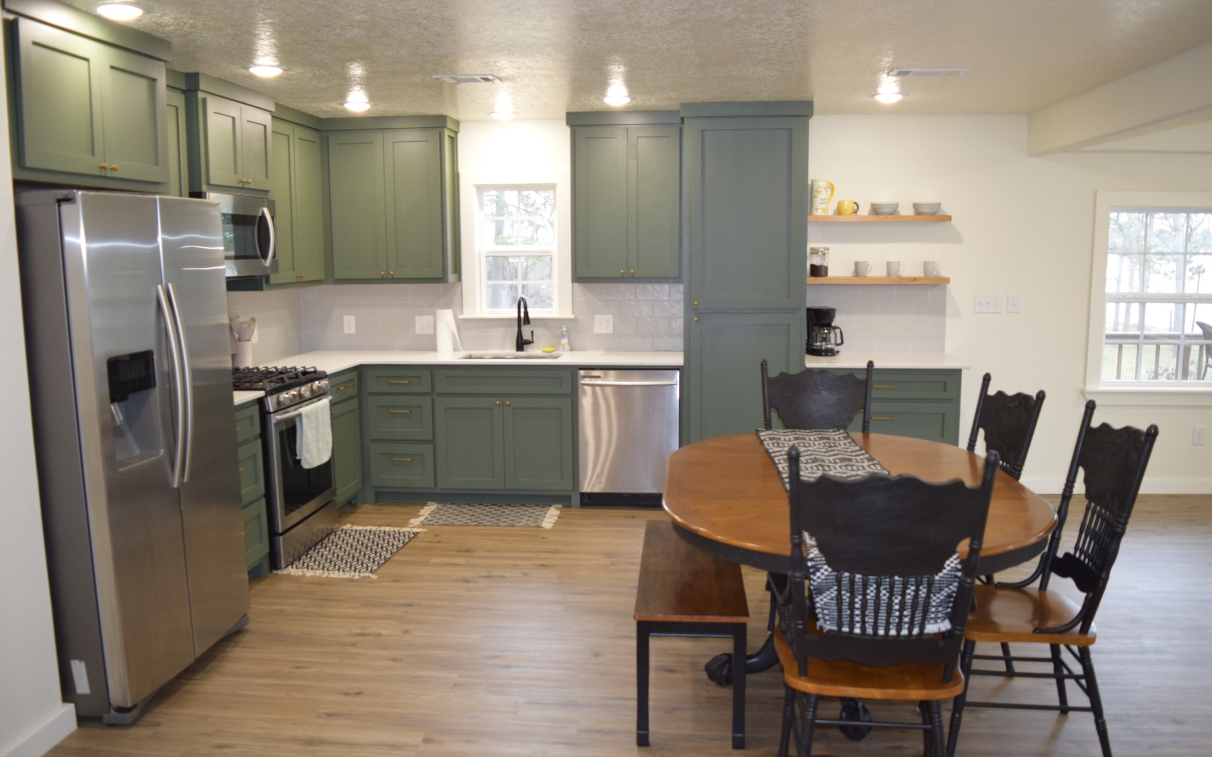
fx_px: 925
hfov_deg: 66.5
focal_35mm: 28
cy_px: 388
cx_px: 609
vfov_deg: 44.5
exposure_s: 1/60
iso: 500
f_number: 3.5
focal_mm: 18
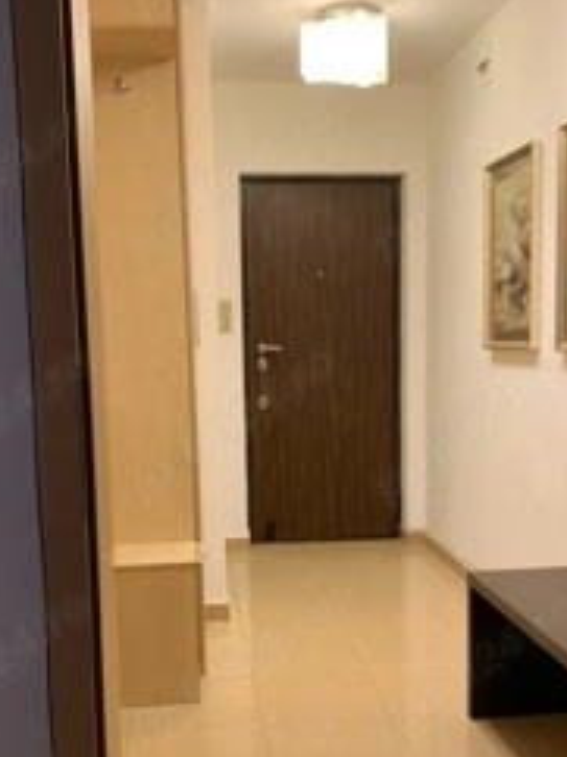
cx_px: 294
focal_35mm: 43
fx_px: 941
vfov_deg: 43.6
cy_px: 463
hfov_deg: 33.5
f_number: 1.8
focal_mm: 4.25
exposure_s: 1/50
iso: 80
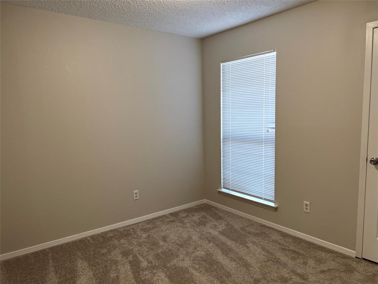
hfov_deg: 67.3
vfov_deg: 53.1
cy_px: 142
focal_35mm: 26
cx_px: 189
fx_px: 284
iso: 64
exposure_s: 1/60
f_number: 1.5
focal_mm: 5.7
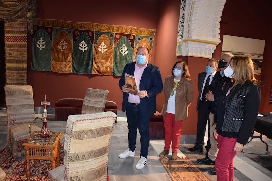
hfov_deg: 67.4
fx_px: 204
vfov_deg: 47.9
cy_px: 90
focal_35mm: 27
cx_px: 136
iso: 1400
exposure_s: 1/60
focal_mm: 18
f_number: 3.5
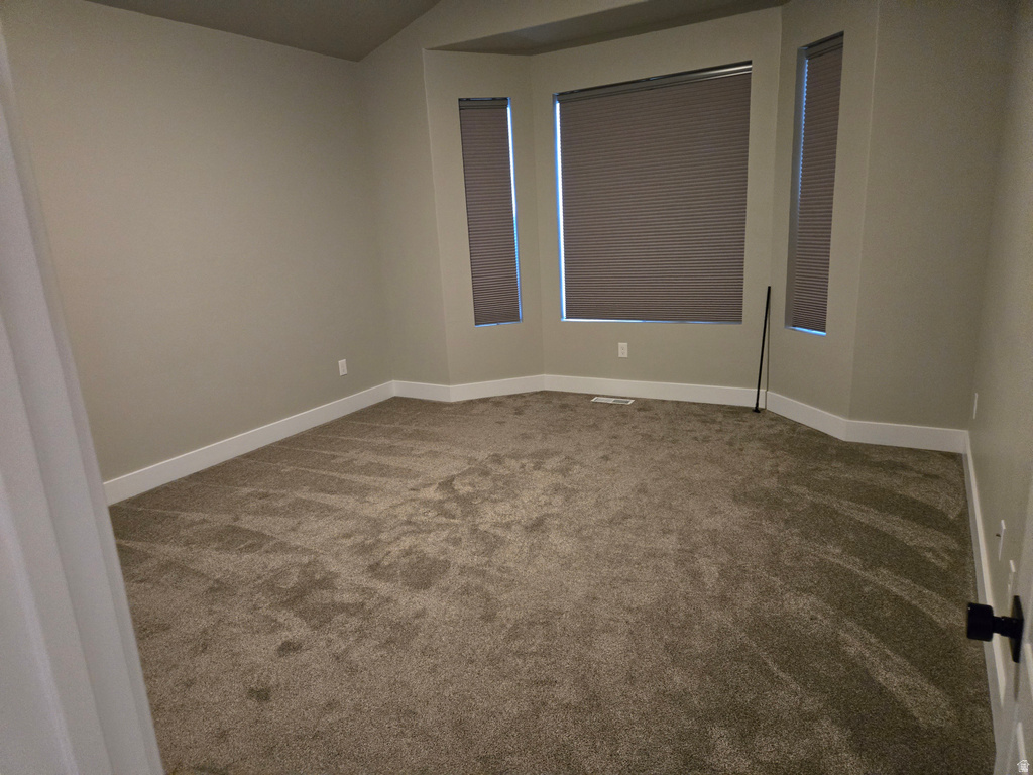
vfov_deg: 58.9
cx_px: 516
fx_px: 686
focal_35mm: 23
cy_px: 388
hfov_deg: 73.9
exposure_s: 1/60
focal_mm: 5.4
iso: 1250
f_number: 1.8
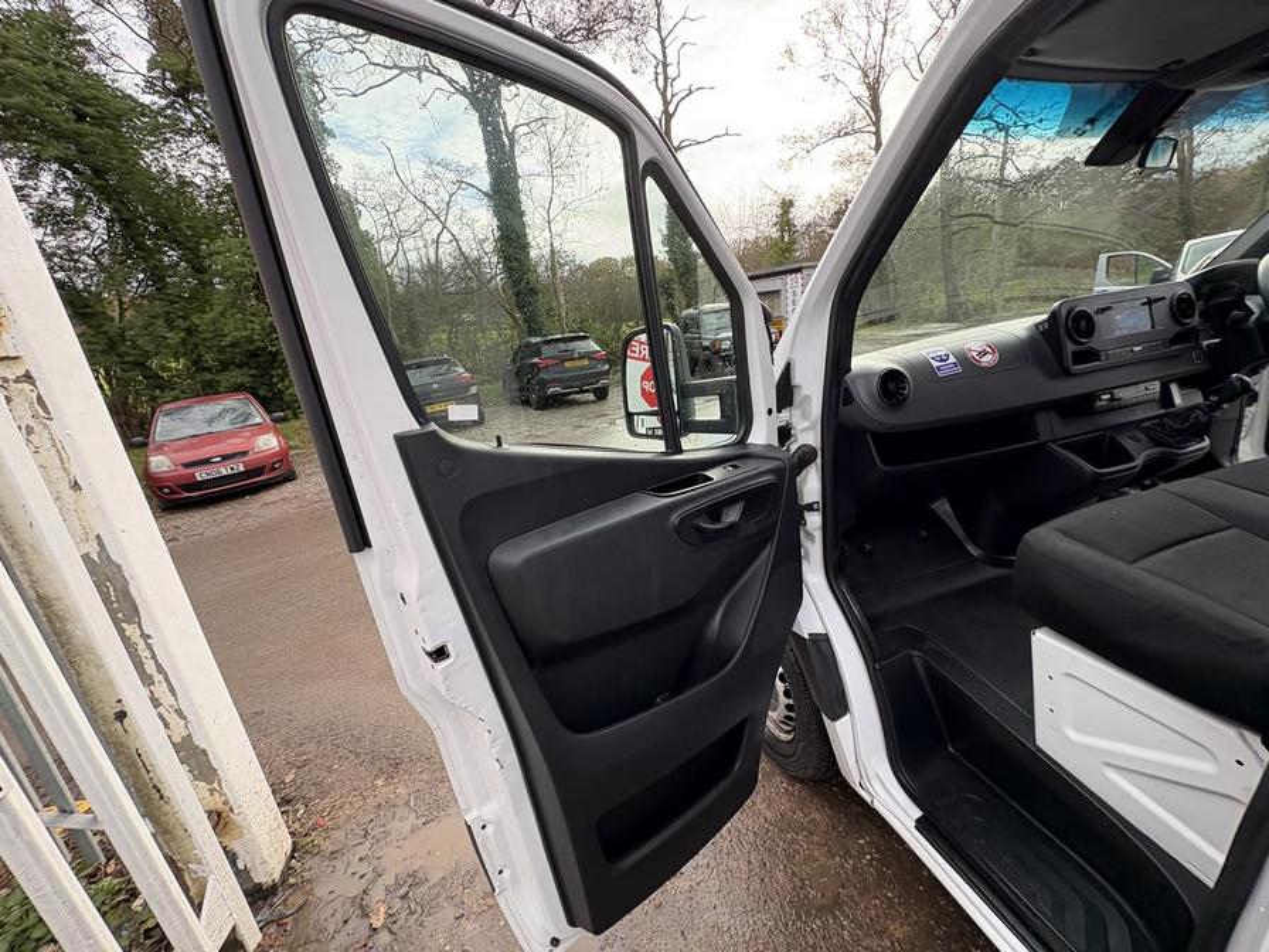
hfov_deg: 102.1
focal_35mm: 14
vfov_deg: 85.7
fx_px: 513
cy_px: 476
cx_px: 634
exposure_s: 1/158
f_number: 2.2
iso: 64
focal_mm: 2.22
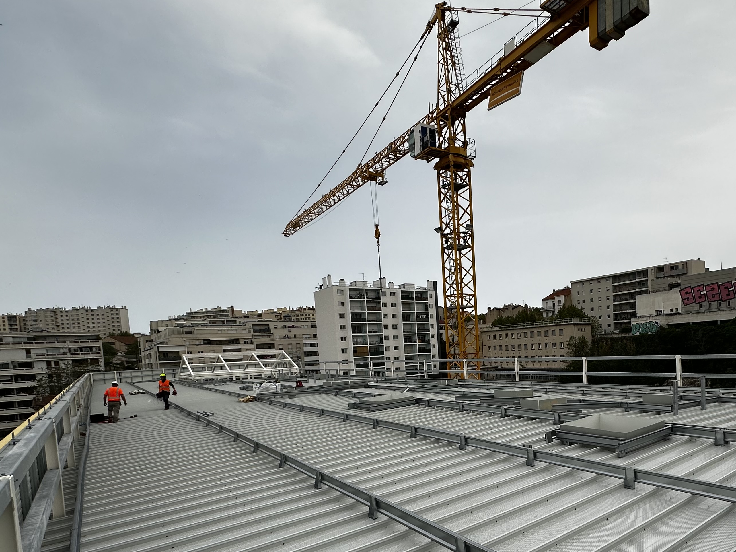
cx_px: 477
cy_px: 381
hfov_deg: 74.5
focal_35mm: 22
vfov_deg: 59.2
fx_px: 468
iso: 40
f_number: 2.2
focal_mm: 2.22
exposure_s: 1/1949
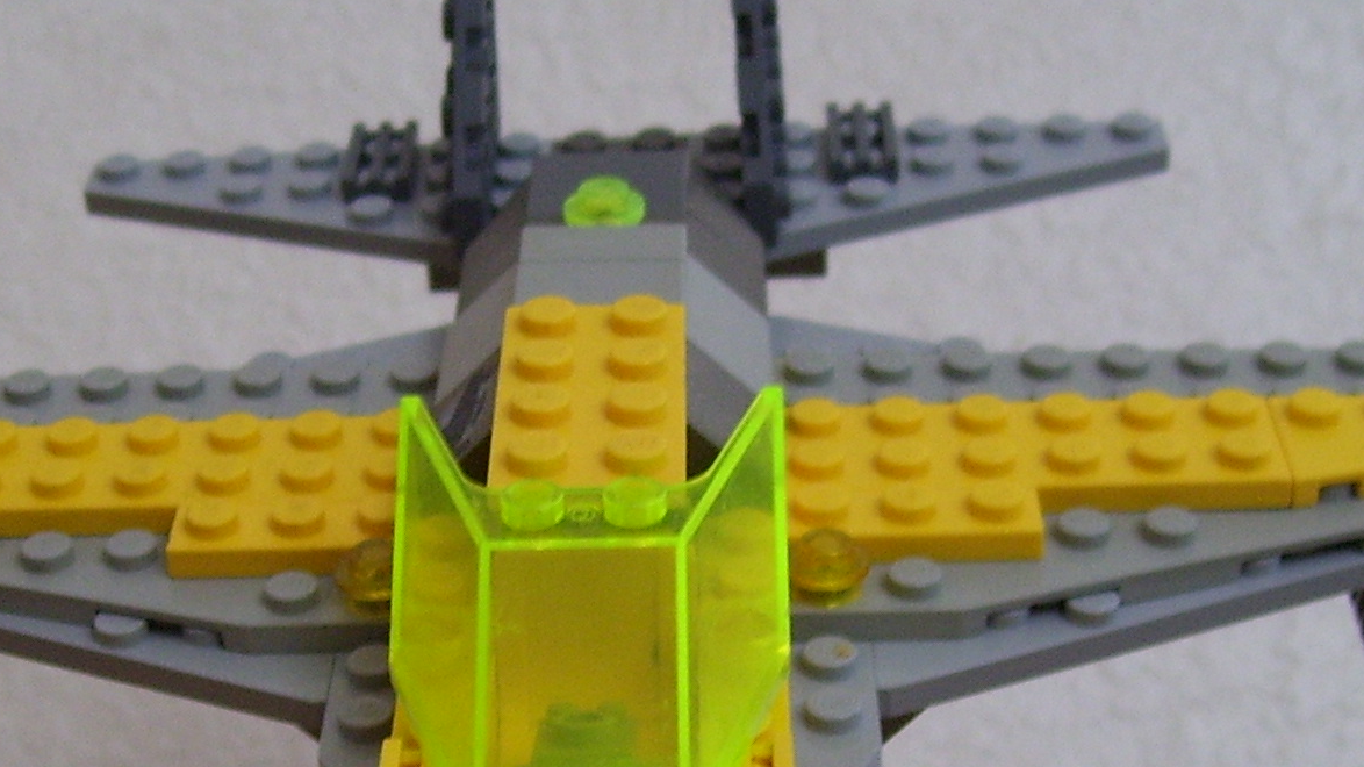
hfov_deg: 27.5
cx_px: 580
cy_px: 786
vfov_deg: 15.4
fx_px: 2785
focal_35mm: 77
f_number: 2.7
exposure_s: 1/10
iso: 160
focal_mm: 6
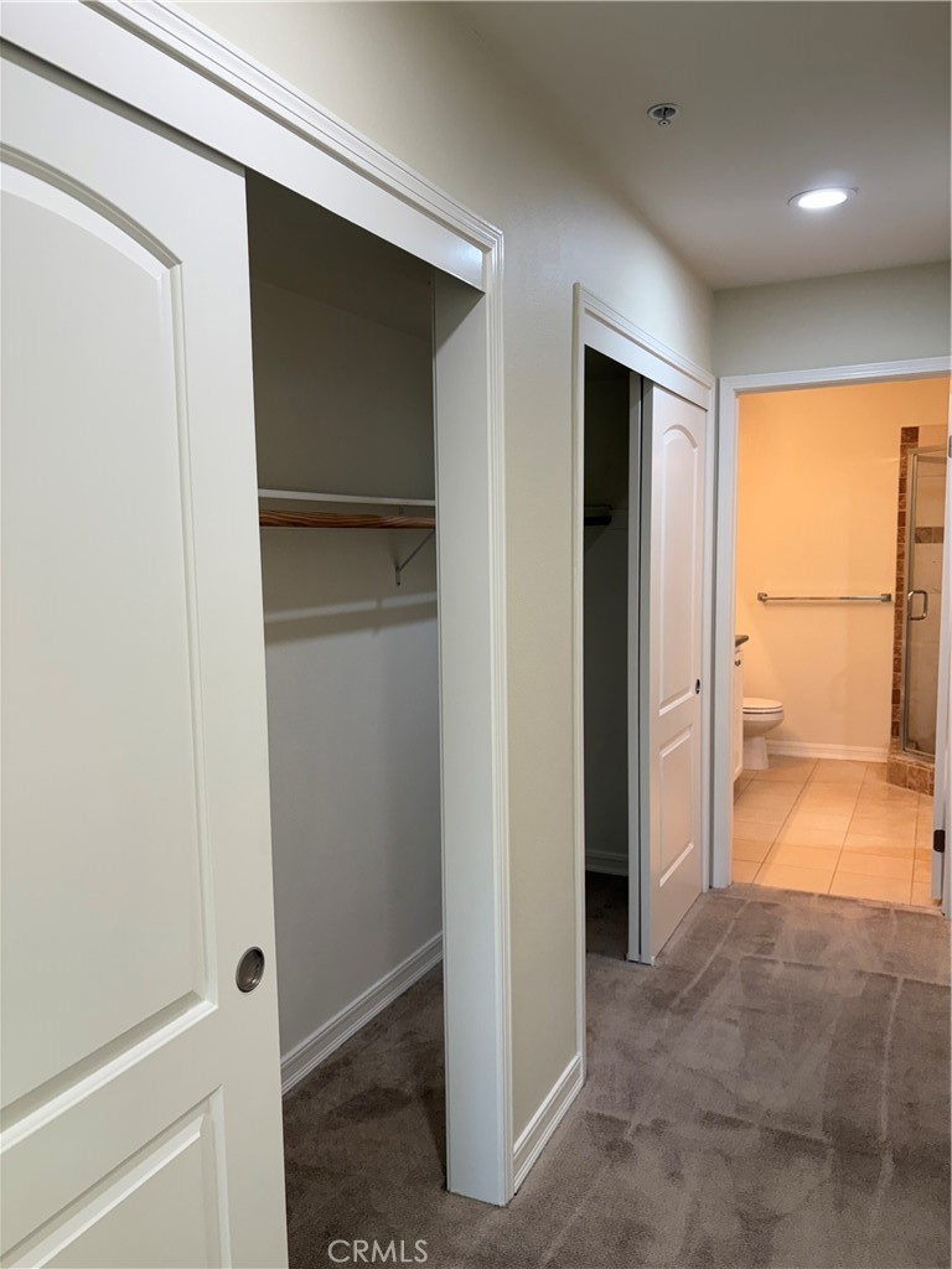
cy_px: 634
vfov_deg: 67.3
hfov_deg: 53.1
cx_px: 476
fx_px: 953
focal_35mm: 26
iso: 100
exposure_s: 1/120
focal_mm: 5.96
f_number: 1.6
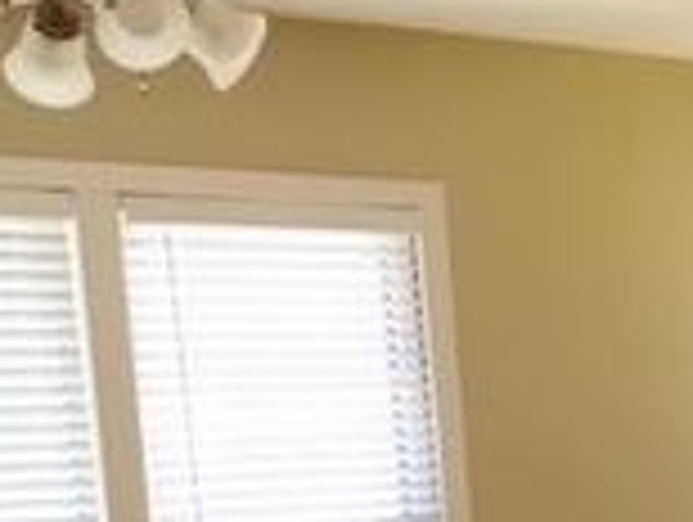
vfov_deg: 14.9
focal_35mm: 94
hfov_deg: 19.3
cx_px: 900
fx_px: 1885
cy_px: 718
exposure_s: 1/30
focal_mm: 4.15
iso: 25
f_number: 2.2
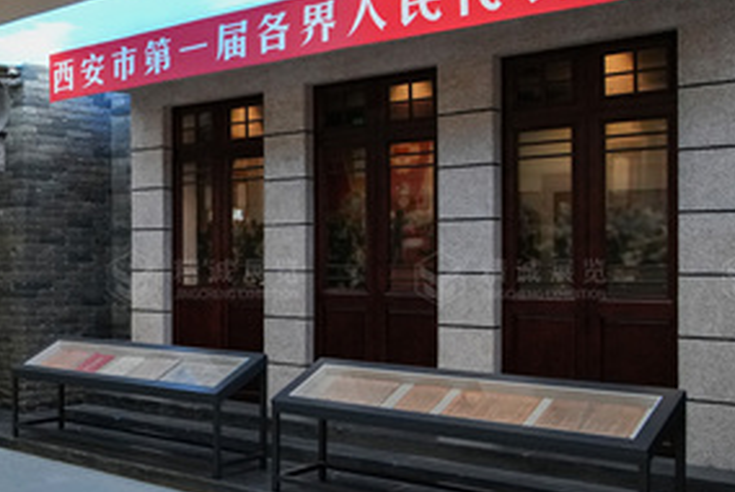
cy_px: 278
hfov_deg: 35.9
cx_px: -104
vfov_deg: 29.9
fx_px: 920
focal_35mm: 45
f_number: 5.6
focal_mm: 16
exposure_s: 1/100
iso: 2500
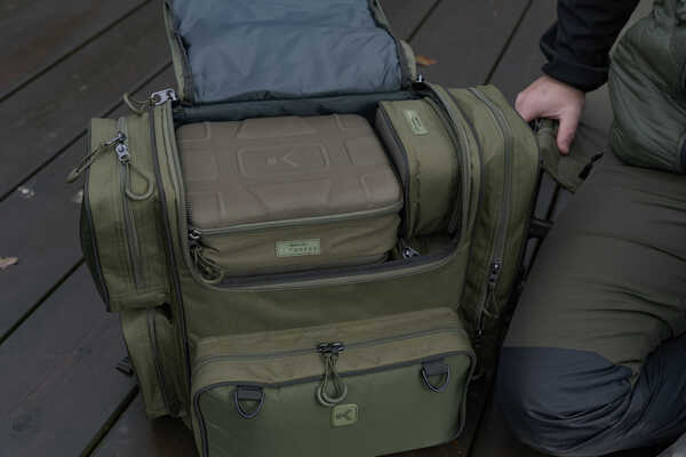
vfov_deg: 30.1
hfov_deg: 44.0
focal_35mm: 45
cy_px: 228
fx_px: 850
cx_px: 343
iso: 250
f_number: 5.6
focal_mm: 44.6
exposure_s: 1/100
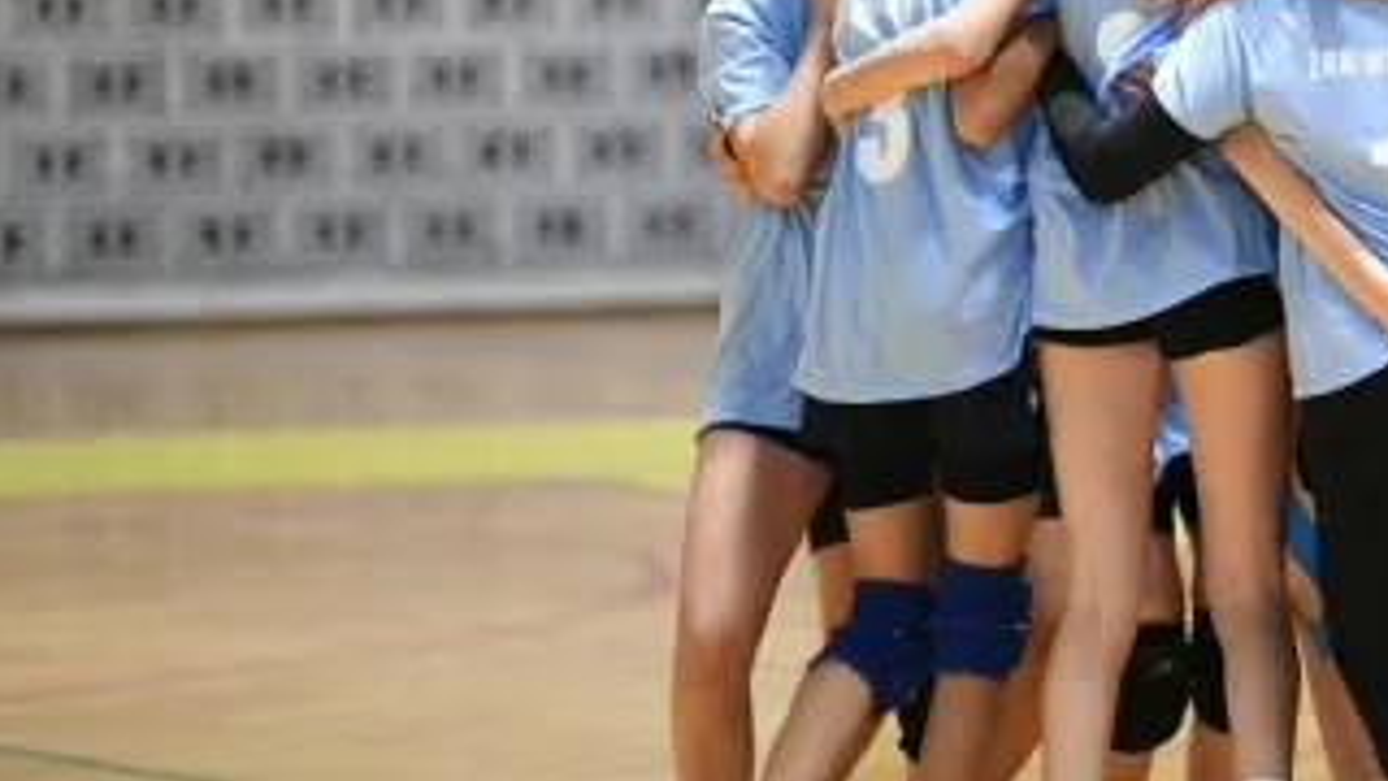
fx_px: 16967
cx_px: 1466
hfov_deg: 4.7
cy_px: 80
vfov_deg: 2.6
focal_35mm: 461
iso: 3200
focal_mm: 185
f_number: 2.8
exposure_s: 1/320
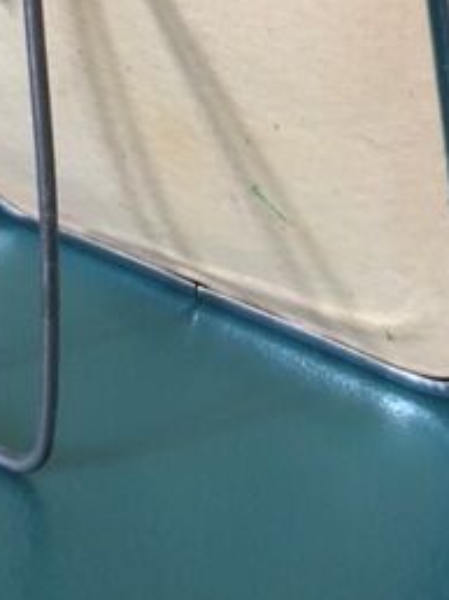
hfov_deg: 20.3
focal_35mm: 72
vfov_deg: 25.6
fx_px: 1247
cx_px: 156
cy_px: -9
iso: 125
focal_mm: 4.15
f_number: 2.2
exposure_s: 1/33
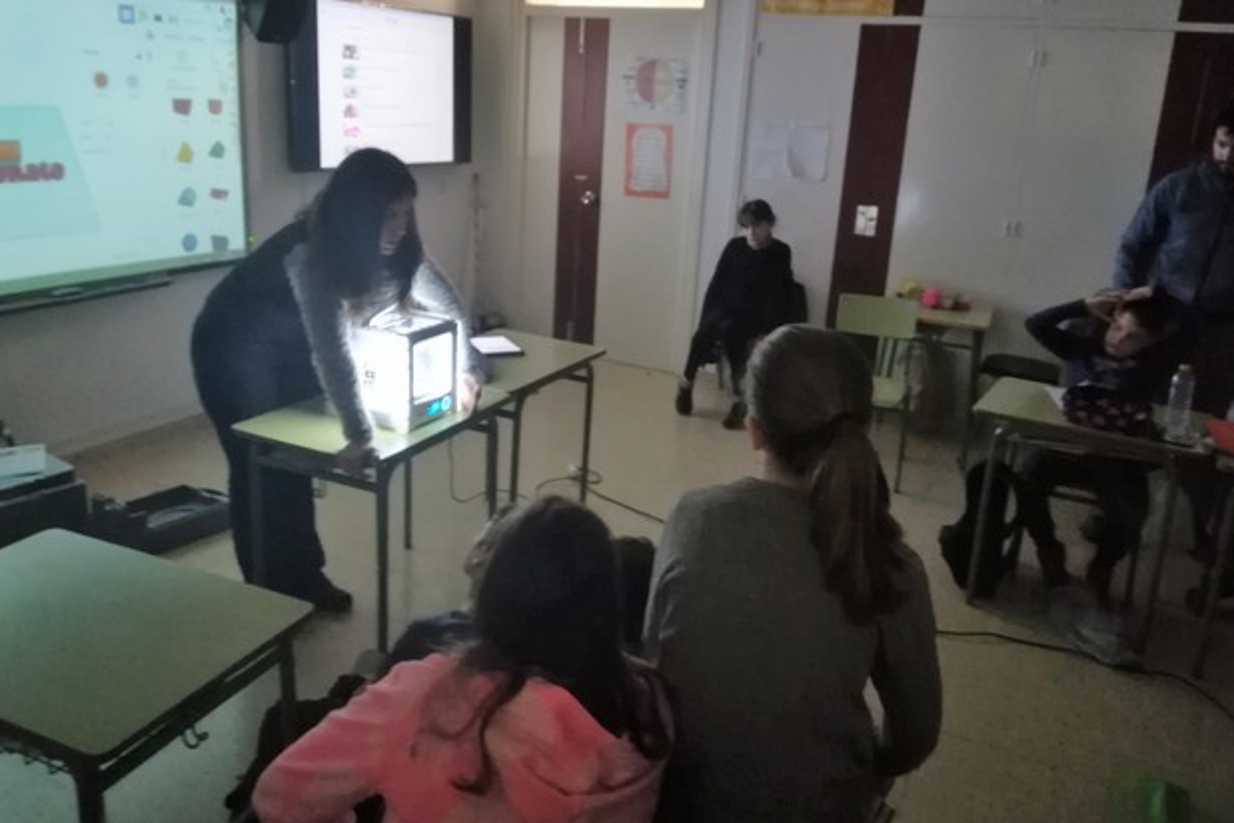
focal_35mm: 28
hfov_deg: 65.5
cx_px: 625
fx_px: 960
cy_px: 352
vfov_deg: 46.3
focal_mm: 3.83
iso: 500
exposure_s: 1/20
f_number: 2.2
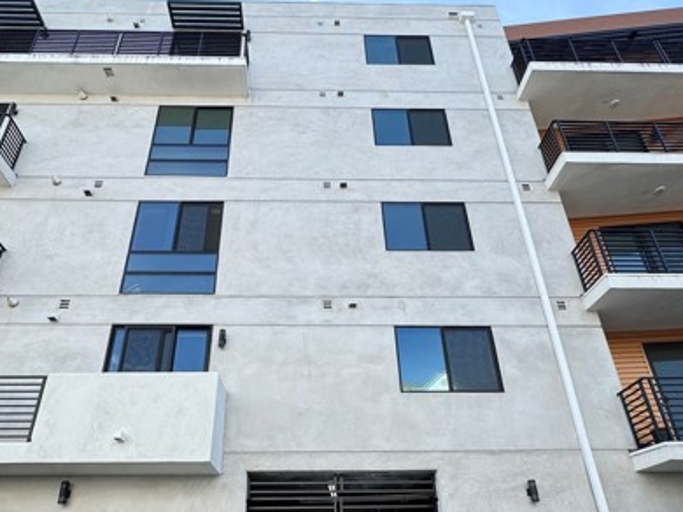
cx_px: 313
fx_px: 454
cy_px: 380
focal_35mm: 23
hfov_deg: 73.8
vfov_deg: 56.1
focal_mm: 2.22
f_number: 2.2
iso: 40
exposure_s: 1/620
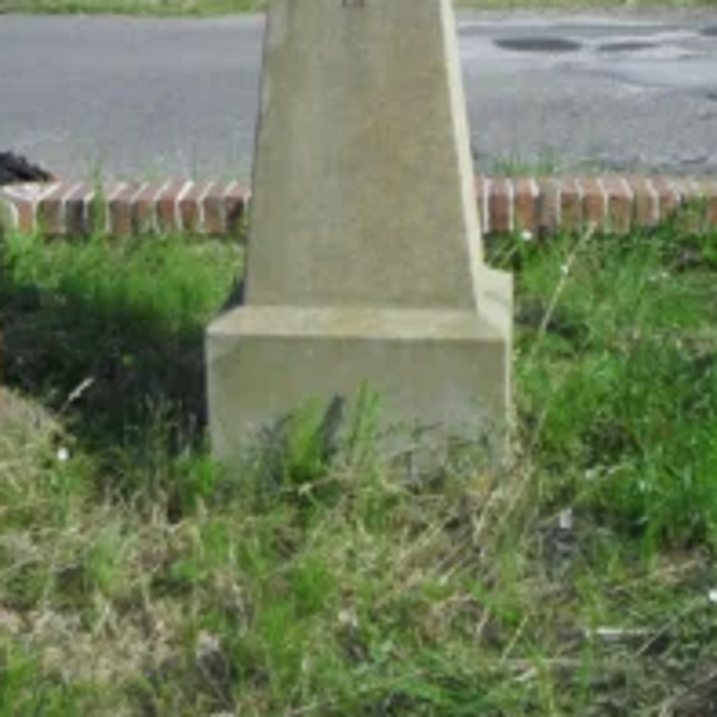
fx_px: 1406
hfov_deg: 28.6
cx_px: 357
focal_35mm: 60
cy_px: 87
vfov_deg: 27.7
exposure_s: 1/320
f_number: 8
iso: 200
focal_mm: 6.2
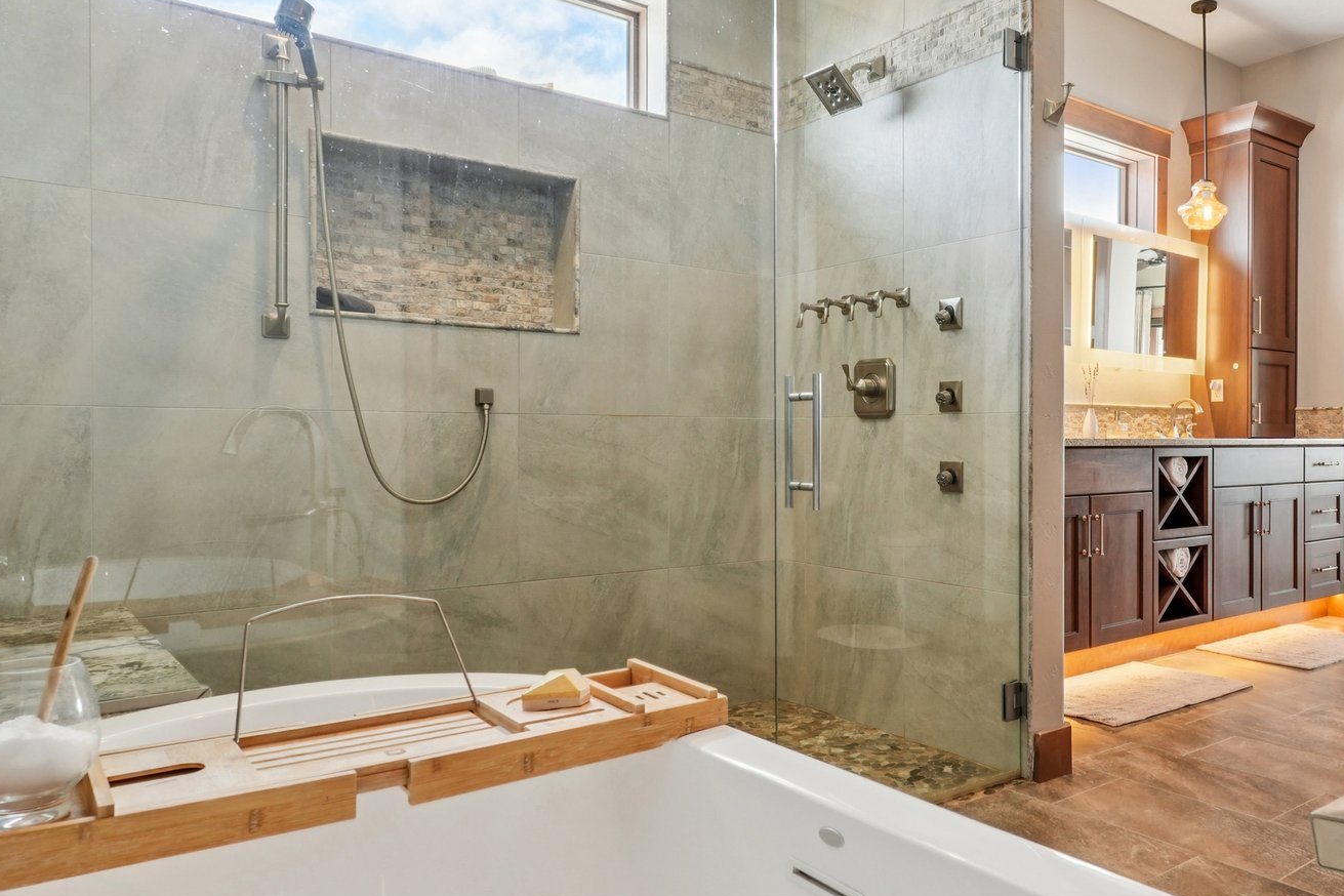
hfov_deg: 68.2
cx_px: 878
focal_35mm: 26
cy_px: 444
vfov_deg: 49.9
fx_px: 962
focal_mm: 11
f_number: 8
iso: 320
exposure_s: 1/30
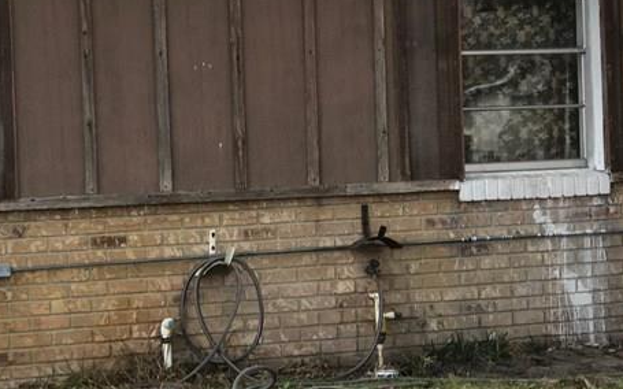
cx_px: 246
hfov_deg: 15.4
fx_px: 2308
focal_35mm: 136
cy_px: 203
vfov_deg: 9.6
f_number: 2.8
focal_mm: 6.6
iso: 20
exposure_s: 1/314
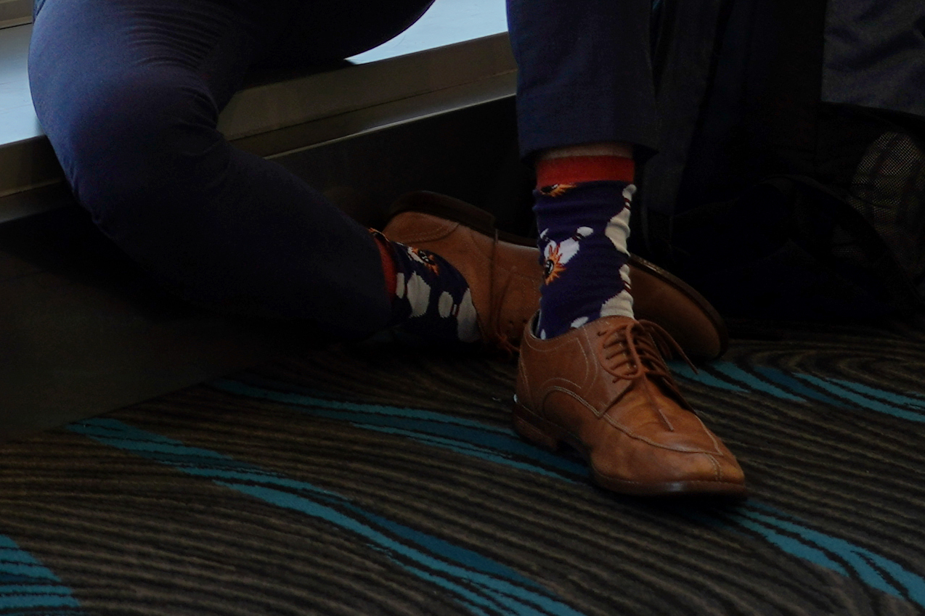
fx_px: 3751
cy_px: -433
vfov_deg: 9.0
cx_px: -291
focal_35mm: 146
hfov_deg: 13.5
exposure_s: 1/200
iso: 100
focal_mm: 31
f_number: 4
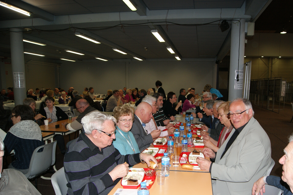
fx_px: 220
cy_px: 98
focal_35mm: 27
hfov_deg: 67.4
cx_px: 146
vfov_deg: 47.9
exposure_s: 1/60
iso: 400
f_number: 5.6
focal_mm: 18
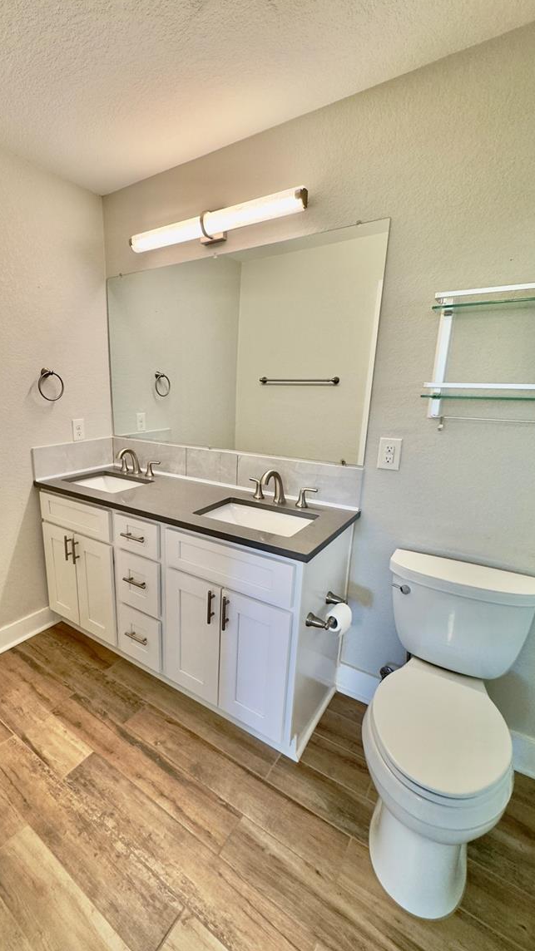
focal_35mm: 16
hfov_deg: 65.9
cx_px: 197
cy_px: 480
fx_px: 404
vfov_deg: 99.4
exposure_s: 1/60
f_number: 2.2
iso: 160
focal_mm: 2.22
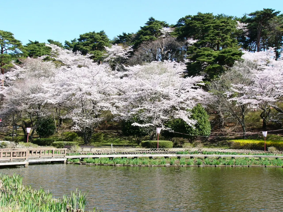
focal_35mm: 49
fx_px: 401
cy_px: 106
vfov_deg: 29.7
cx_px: 142
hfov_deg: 38.9
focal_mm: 8.2
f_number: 4
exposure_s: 1/200
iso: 50
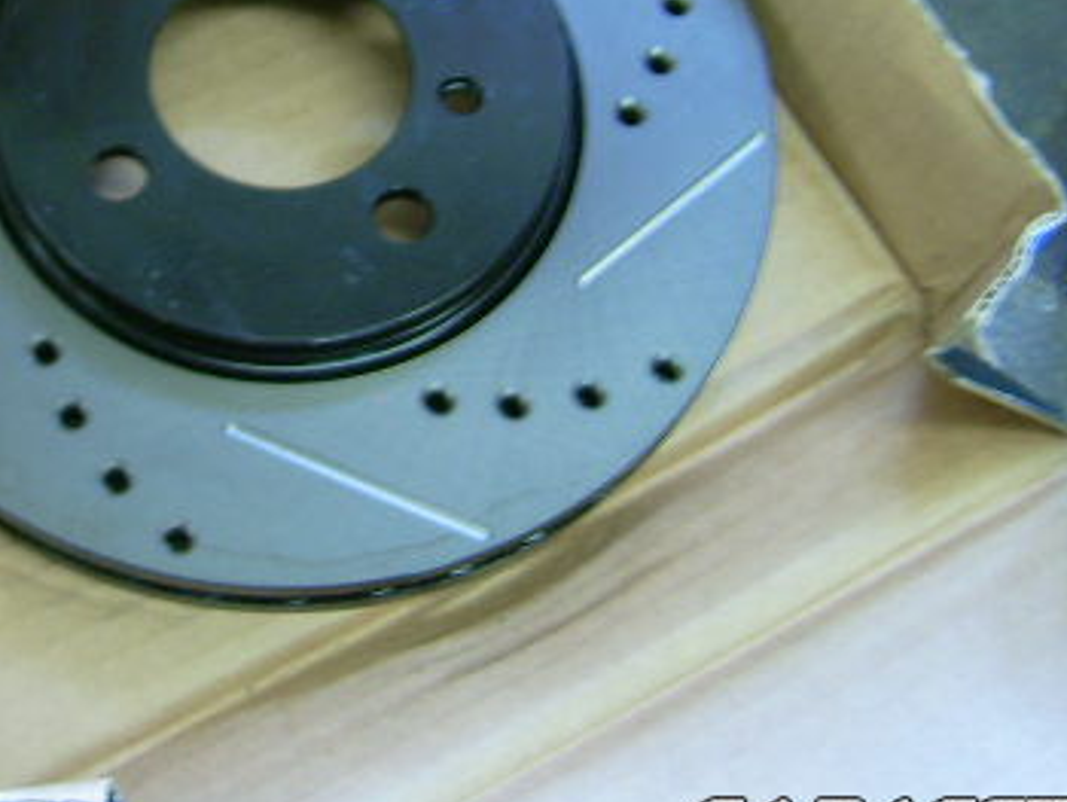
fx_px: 1974
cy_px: 113
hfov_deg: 29.7
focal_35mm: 64
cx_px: 241
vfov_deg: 22.5
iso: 50
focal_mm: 5.95
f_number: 2.8
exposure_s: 1/5
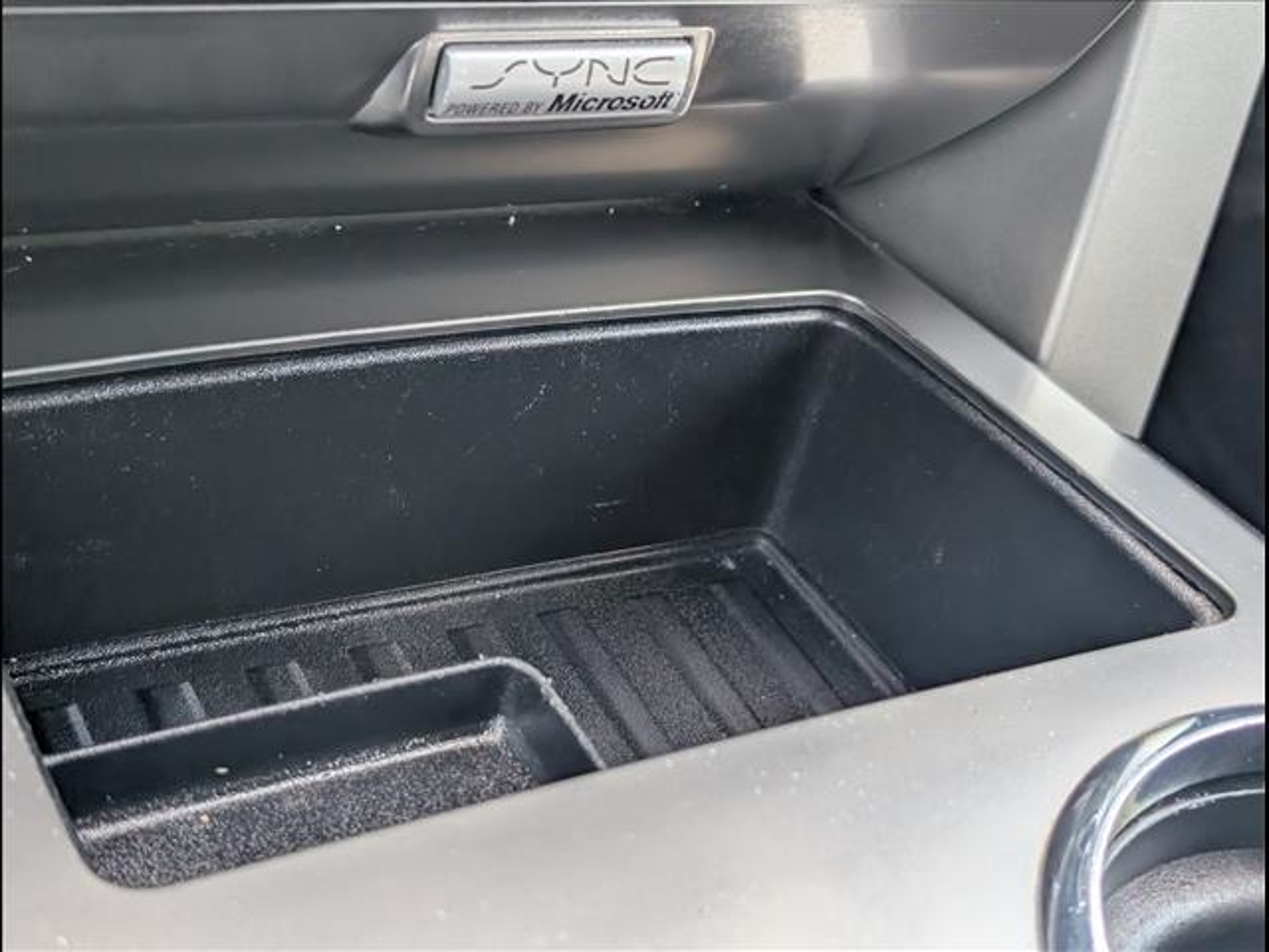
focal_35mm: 49
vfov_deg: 29.7
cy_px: 476
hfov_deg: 38.9
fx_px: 1796
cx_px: 634
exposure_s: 1/169
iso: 264
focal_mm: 6.9
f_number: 1.68
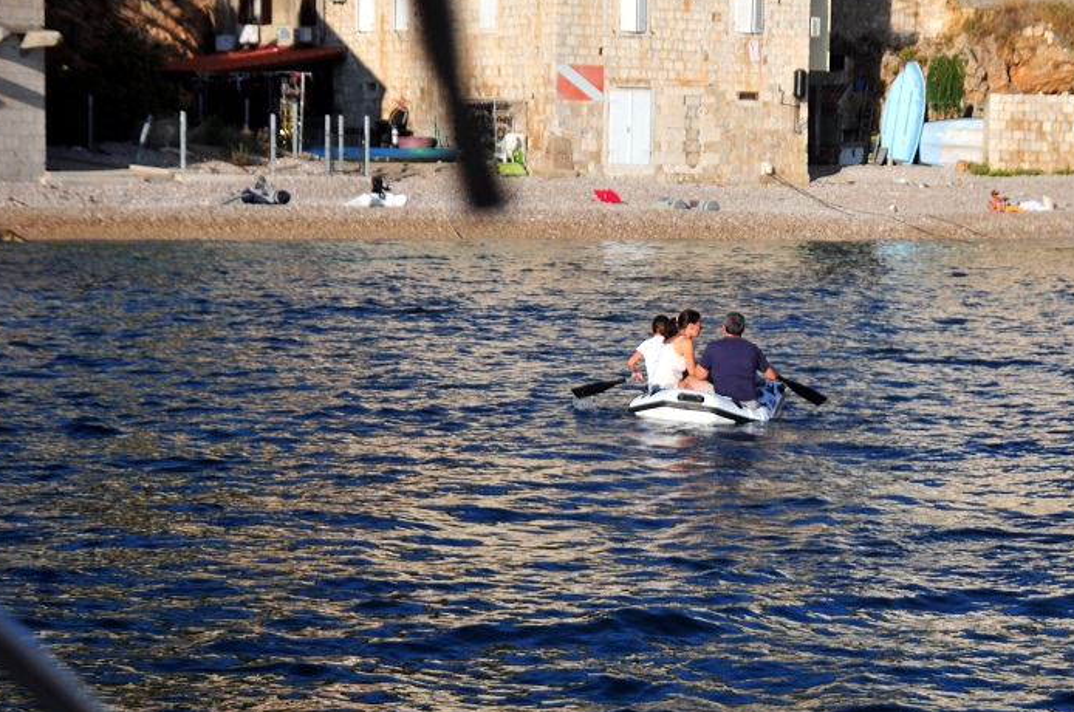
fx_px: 3216
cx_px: 677
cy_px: 405
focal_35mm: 108
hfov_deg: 18.9
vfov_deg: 12.6
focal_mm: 50
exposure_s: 1/8000
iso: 250
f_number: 2.8
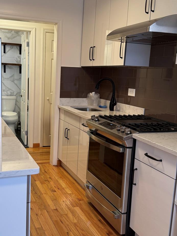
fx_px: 273
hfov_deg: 35.7
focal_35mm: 40
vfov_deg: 46.8
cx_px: 65
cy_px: 122
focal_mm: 6.76
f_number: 1.78
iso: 160
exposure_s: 1/60
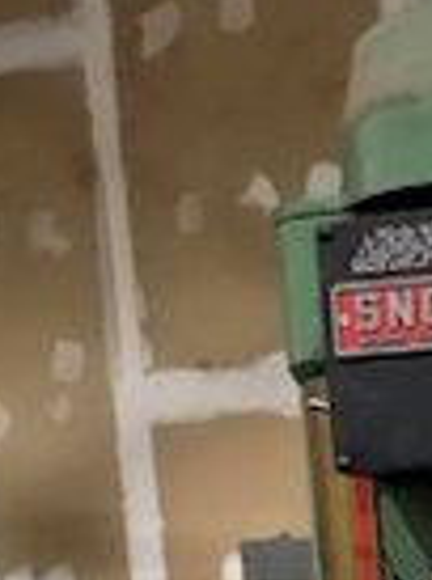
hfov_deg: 11.6
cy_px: 1215
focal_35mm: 123
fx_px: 2056
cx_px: 584
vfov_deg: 13.4
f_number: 1.8
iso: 100
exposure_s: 1/4
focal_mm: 3.99
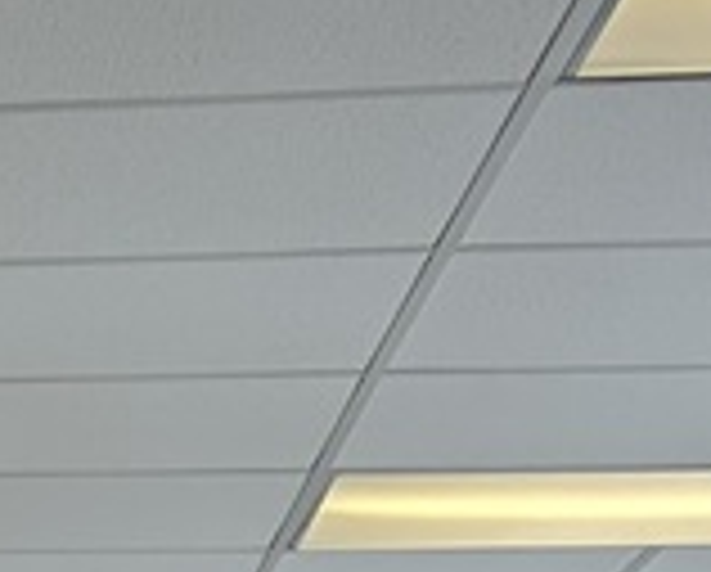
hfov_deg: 10.6
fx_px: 3457
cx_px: -806
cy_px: 1356
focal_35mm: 164
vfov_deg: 8.6
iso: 64
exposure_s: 1/120
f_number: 1.5
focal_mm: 5.7
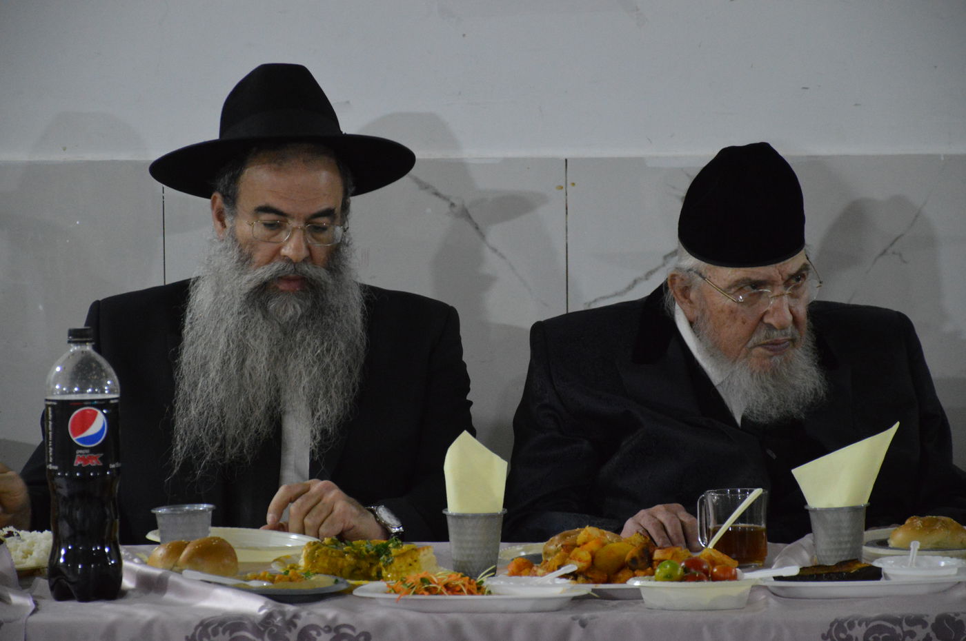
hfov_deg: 11.8
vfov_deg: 7.9
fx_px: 4664
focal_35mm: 174
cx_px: 483
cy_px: 320
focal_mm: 116
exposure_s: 1/100
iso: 3200
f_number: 5.6
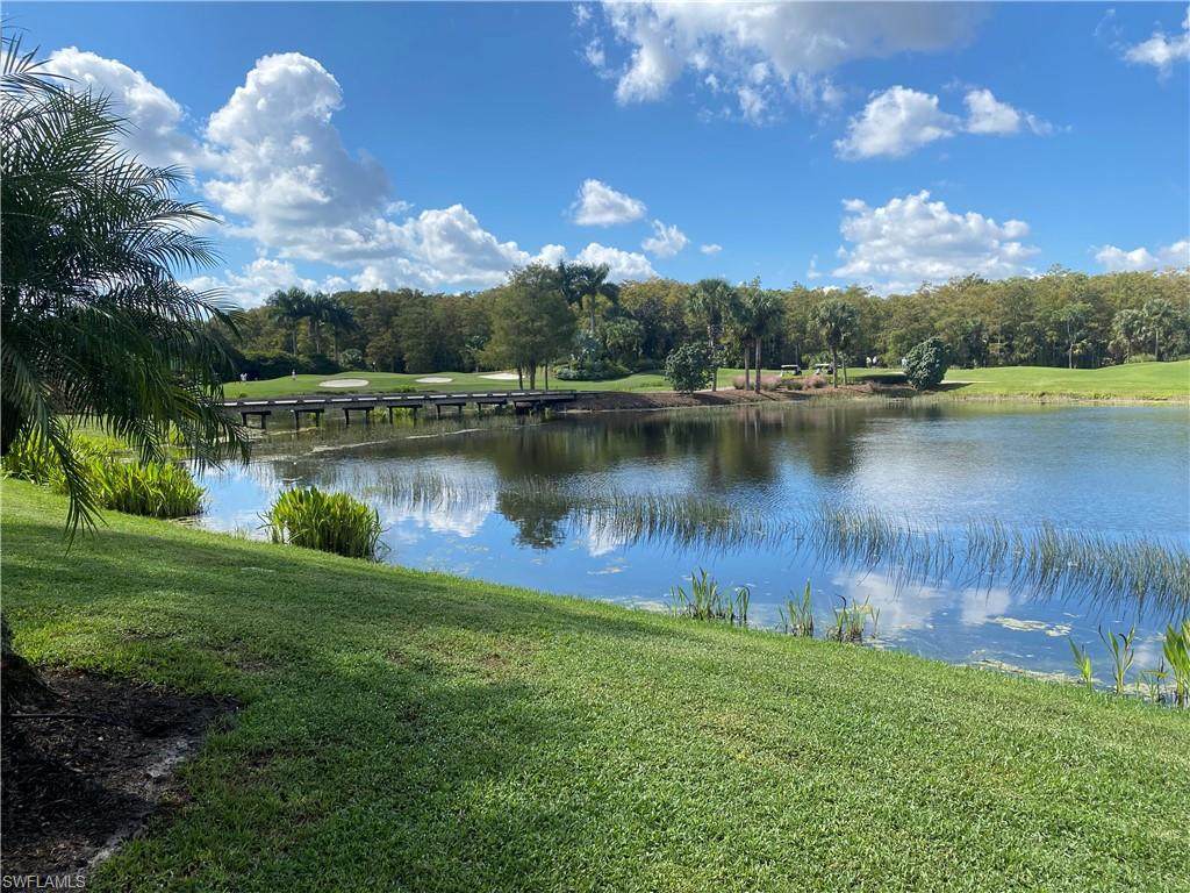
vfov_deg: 53.1
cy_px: 446
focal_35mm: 26
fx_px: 894
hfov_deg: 67.3
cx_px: 595
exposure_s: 1/2755
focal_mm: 4.25
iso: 32
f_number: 1.8
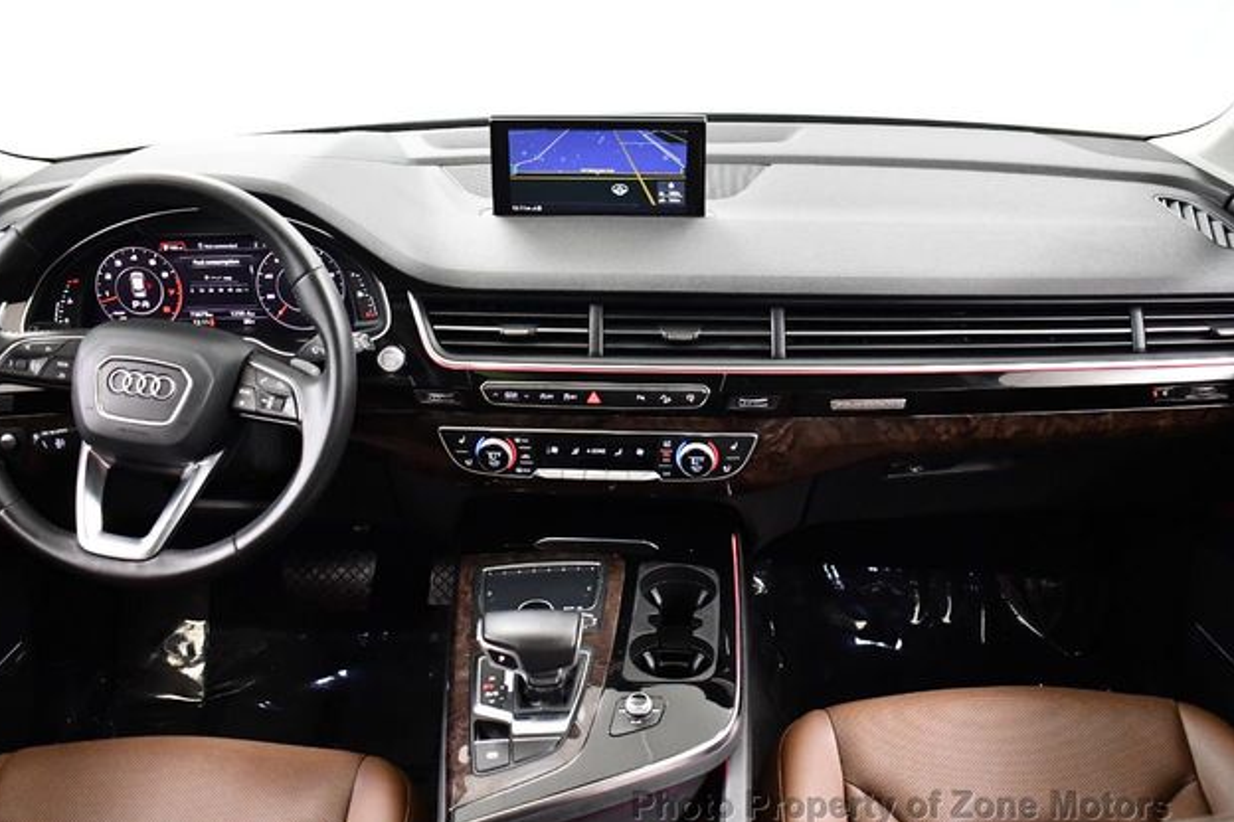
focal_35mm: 37
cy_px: 420
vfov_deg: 35.9
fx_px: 1268
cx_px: 603
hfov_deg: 51.9
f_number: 3.5
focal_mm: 18
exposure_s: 1/60
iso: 3200
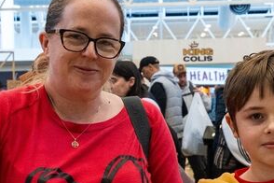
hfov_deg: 20.8
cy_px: 158
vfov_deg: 13.9
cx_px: 126
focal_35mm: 98
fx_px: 746
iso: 5000
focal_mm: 24
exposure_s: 1/200
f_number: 5
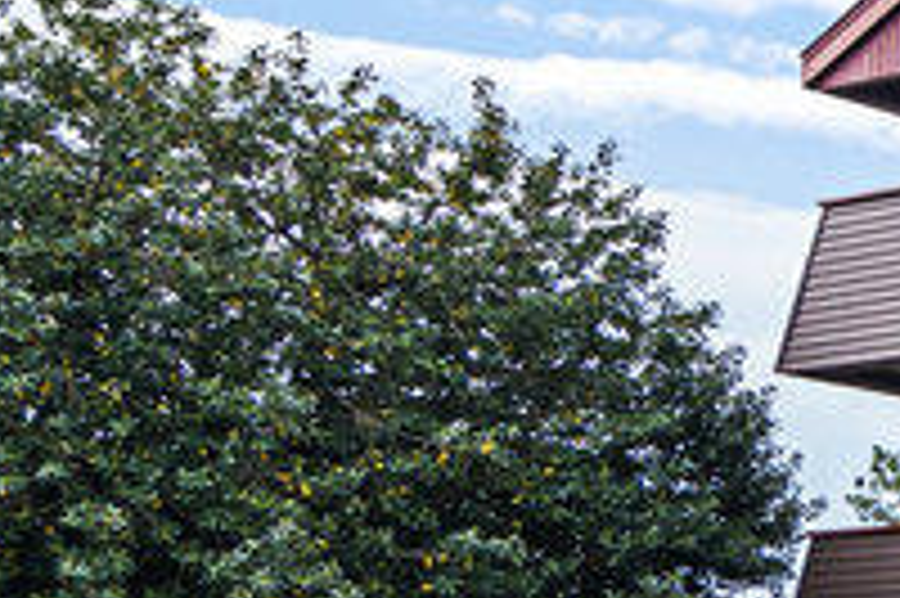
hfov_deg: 21.6
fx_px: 1649
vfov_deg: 20.5
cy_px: 214
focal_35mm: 66
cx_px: 1557
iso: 320
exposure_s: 1/250
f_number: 8
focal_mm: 11
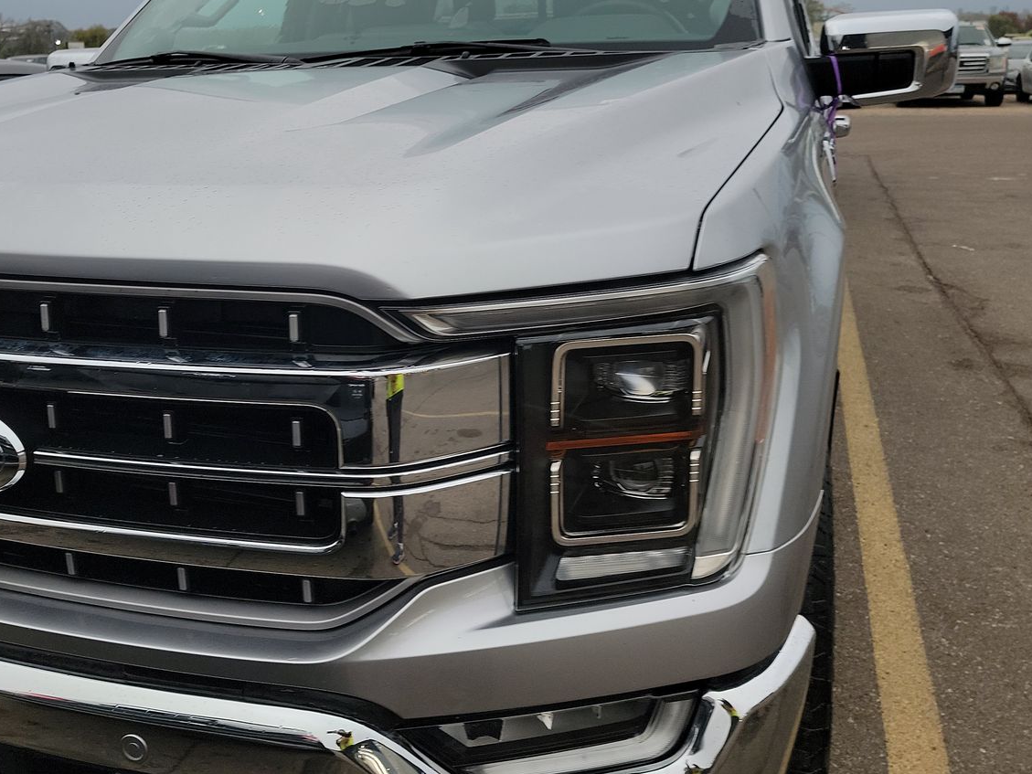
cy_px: 270
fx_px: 1014
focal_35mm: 34
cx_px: 370
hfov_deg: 53.2
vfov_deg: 41.4
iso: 90
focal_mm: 6.7
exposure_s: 1/119
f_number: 1.8
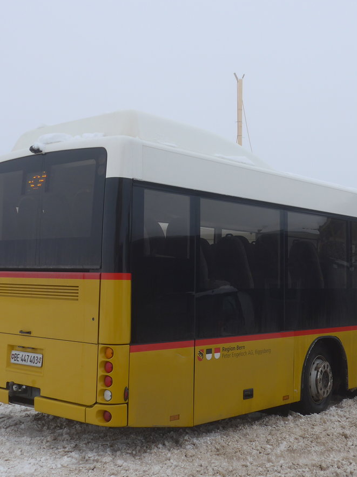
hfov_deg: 29.3
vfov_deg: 38.9
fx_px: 674
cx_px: 255
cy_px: 237
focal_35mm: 49
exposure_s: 1/800
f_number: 2.8
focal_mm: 7.5
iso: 80
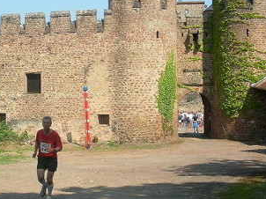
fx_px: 445
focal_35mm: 58
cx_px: 81
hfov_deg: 32.9
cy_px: 77
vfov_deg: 25.1
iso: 50
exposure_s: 1/94
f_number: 8.5
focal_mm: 5.8
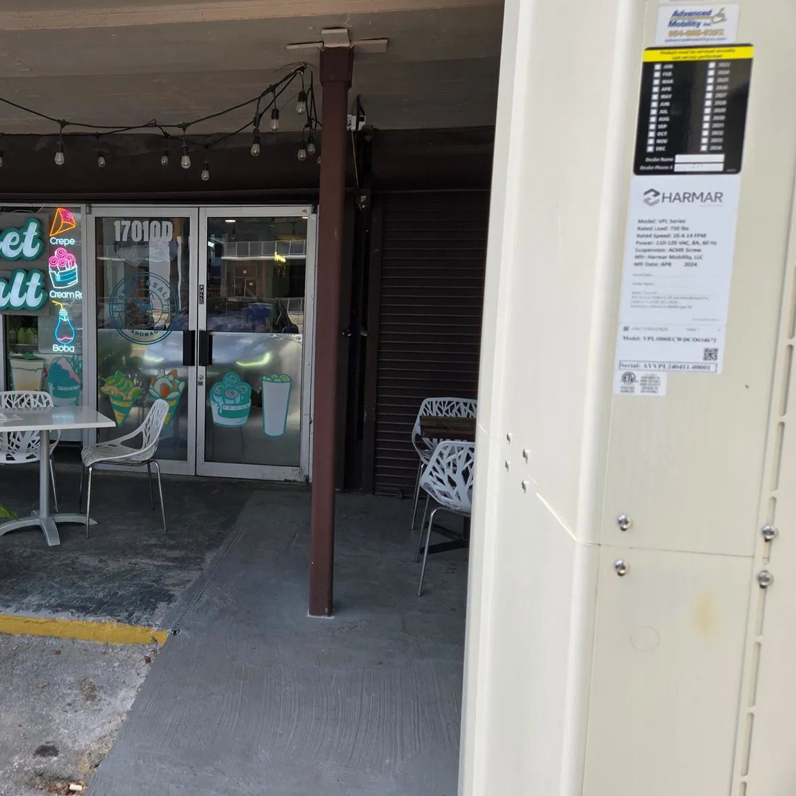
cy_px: 395
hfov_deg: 55.8
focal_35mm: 28
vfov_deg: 57.3
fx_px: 728
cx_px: 249
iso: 80
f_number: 1.8
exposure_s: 1/1946
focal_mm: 5.4
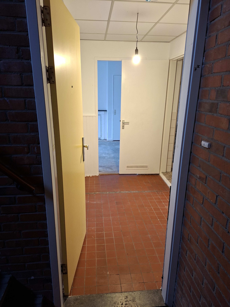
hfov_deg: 58.9
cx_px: 115
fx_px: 204
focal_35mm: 23
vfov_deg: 73.9
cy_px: 154
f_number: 1.8
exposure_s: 1/33
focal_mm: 5.54
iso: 250
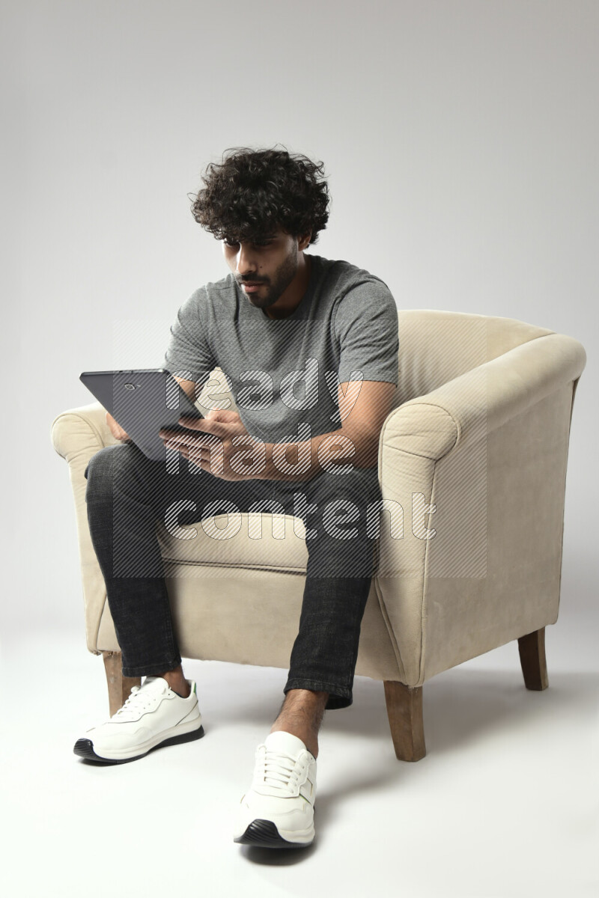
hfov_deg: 36.9
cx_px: 300
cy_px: 449
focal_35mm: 36
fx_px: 898
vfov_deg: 53.1
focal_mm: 36
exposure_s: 1/125
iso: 400
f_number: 5
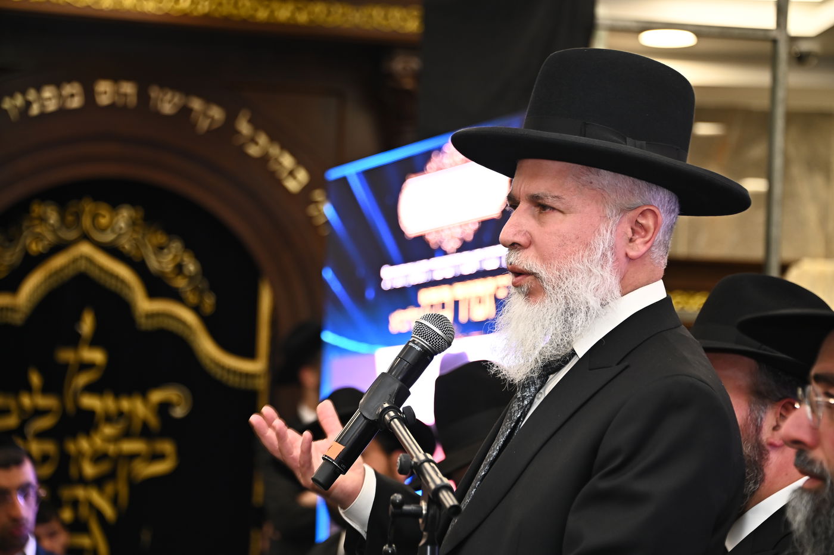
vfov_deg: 11.2
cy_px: 278
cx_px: 417
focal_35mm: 122
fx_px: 2825
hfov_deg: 16.8
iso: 1000
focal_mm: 122
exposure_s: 1/160
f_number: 5.6
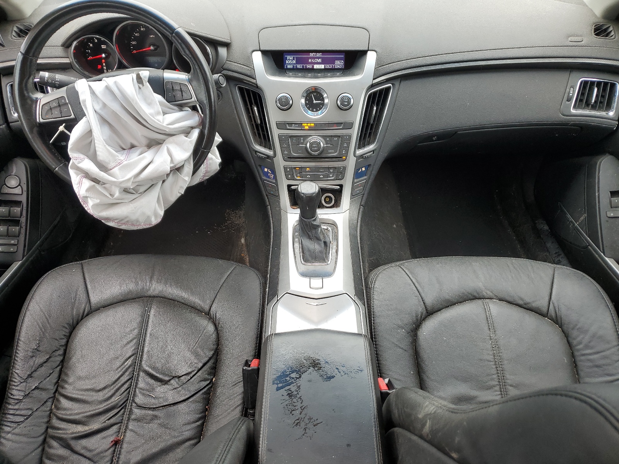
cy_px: 232
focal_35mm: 26
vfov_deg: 53.1
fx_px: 465
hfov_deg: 67.3
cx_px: 310
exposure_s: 1/116
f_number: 1.5
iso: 50
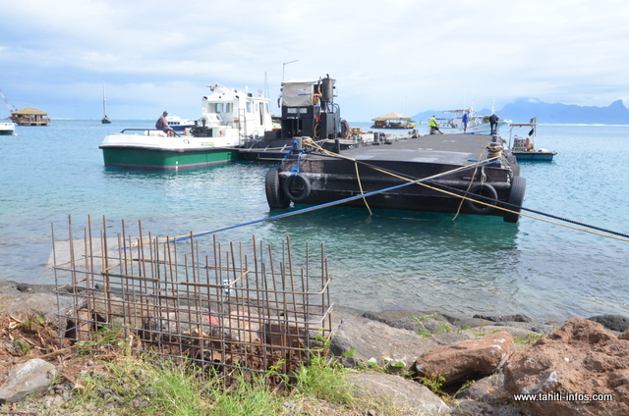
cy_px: 208
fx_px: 549
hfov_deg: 59.6
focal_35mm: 32
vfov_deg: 41.5
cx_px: 314
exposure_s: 1/1250
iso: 2500
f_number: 18
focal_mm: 21
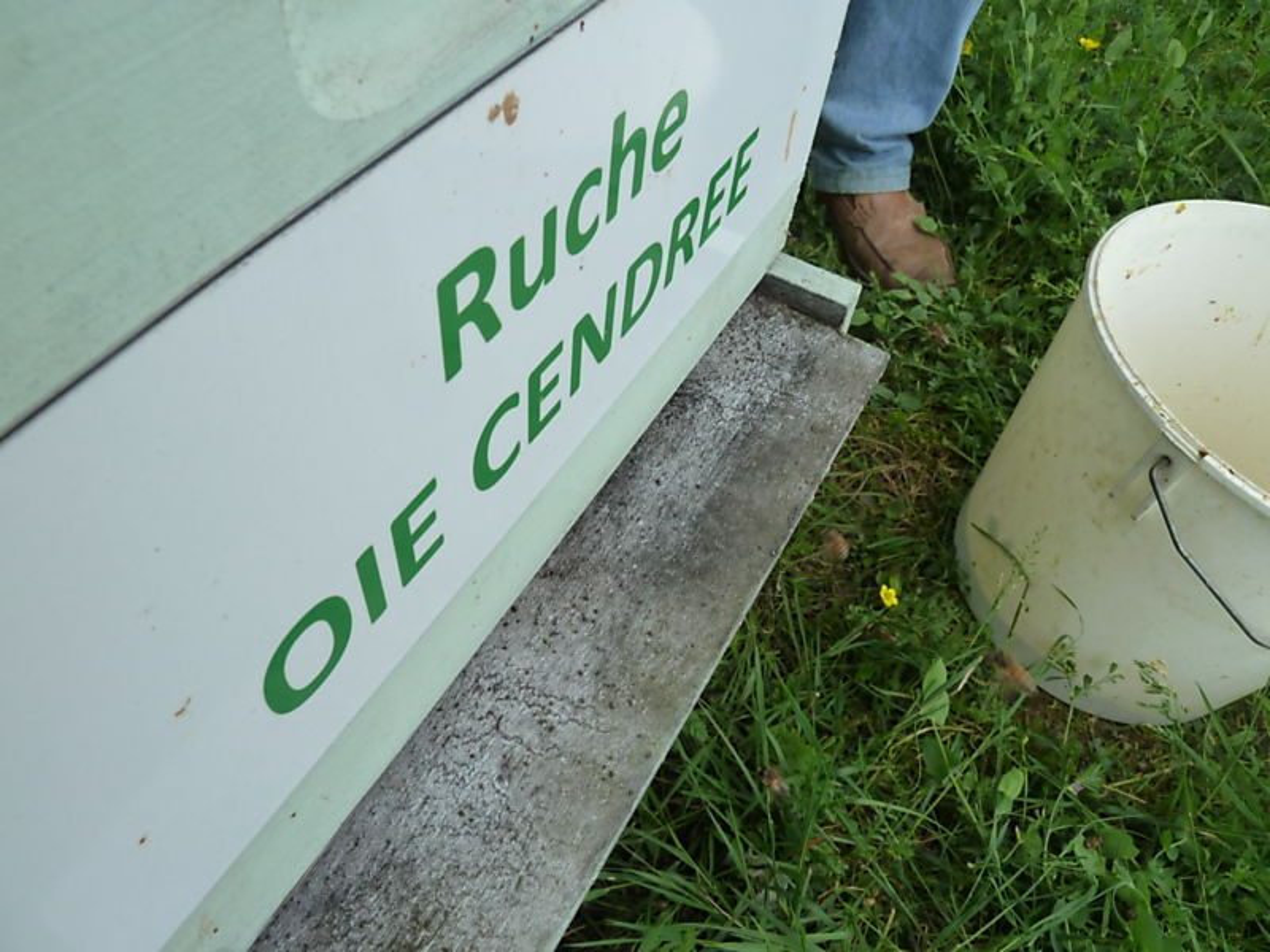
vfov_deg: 54.9
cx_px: 635
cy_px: 476
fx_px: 917
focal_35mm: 25
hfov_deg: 69.4
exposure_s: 1/250
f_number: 4
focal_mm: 4.1
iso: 125
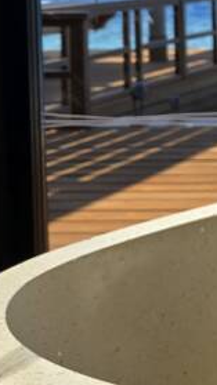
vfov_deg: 22.0
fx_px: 941
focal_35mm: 92
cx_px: 600
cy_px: -34
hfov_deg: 10.4
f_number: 1.7
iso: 12
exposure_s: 1/484
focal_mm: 6.3
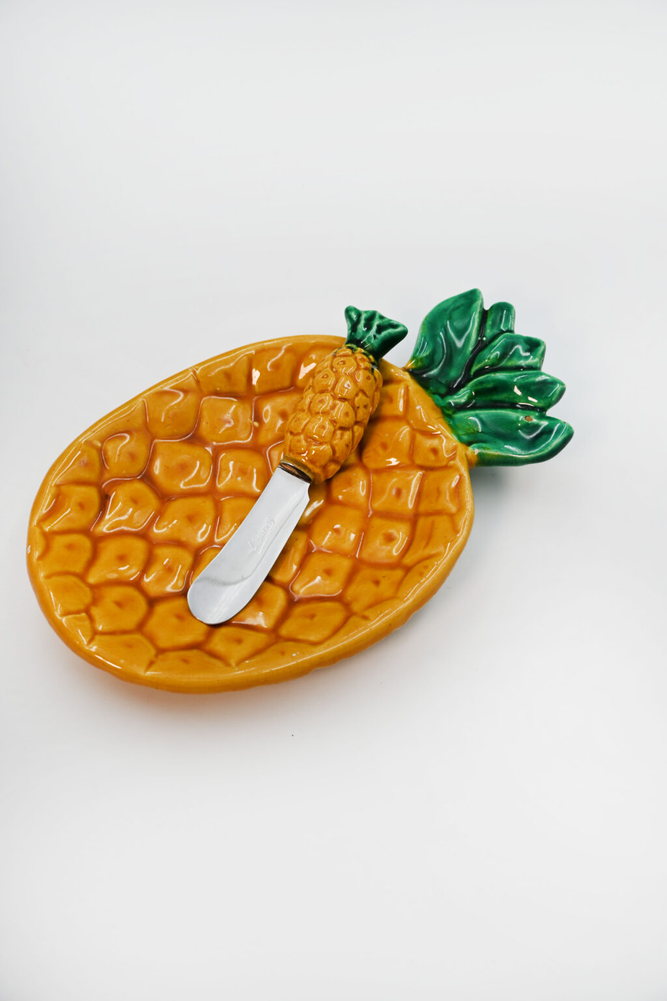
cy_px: 500
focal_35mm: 58
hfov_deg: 23.2
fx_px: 1626
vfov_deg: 34.2
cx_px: 334
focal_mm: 39
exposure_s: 1/160
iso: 100
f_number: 6.3
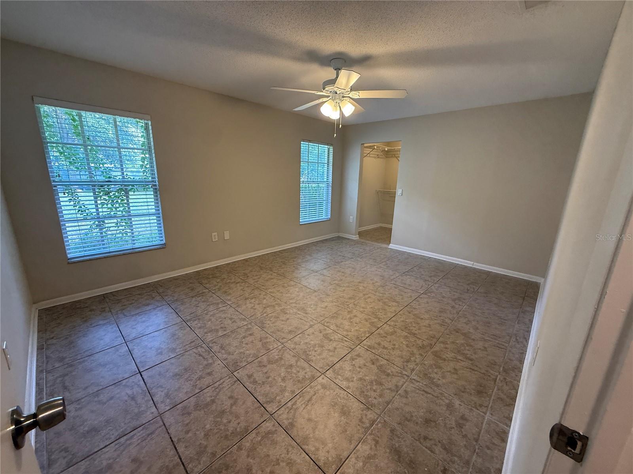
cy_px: 237
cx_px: 316
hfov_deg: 102.1
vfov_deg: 85.7
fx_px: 256
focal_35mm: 14
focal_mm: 2.22
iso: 200
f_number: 2.2
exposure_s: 1/60
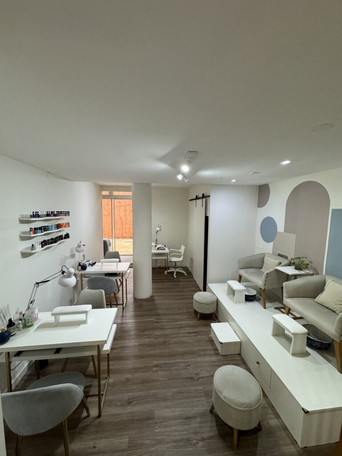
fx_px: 184
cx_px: 171
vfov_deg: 102.1
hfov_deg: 85.7
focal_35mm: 14
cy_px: 228
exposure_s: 1/100
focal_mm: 2.22
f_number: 2.2
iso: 320
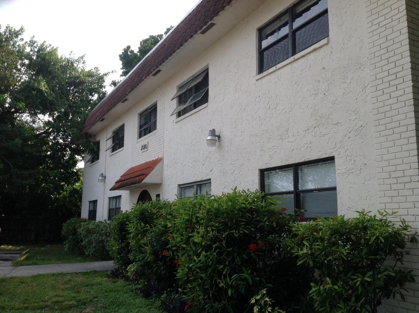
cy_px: 156
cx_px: 210
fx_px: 423
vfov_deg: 40.6
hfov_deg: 52.7
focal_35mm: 35
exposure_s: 1/719
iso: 50
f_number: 2.4
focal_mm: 4.28
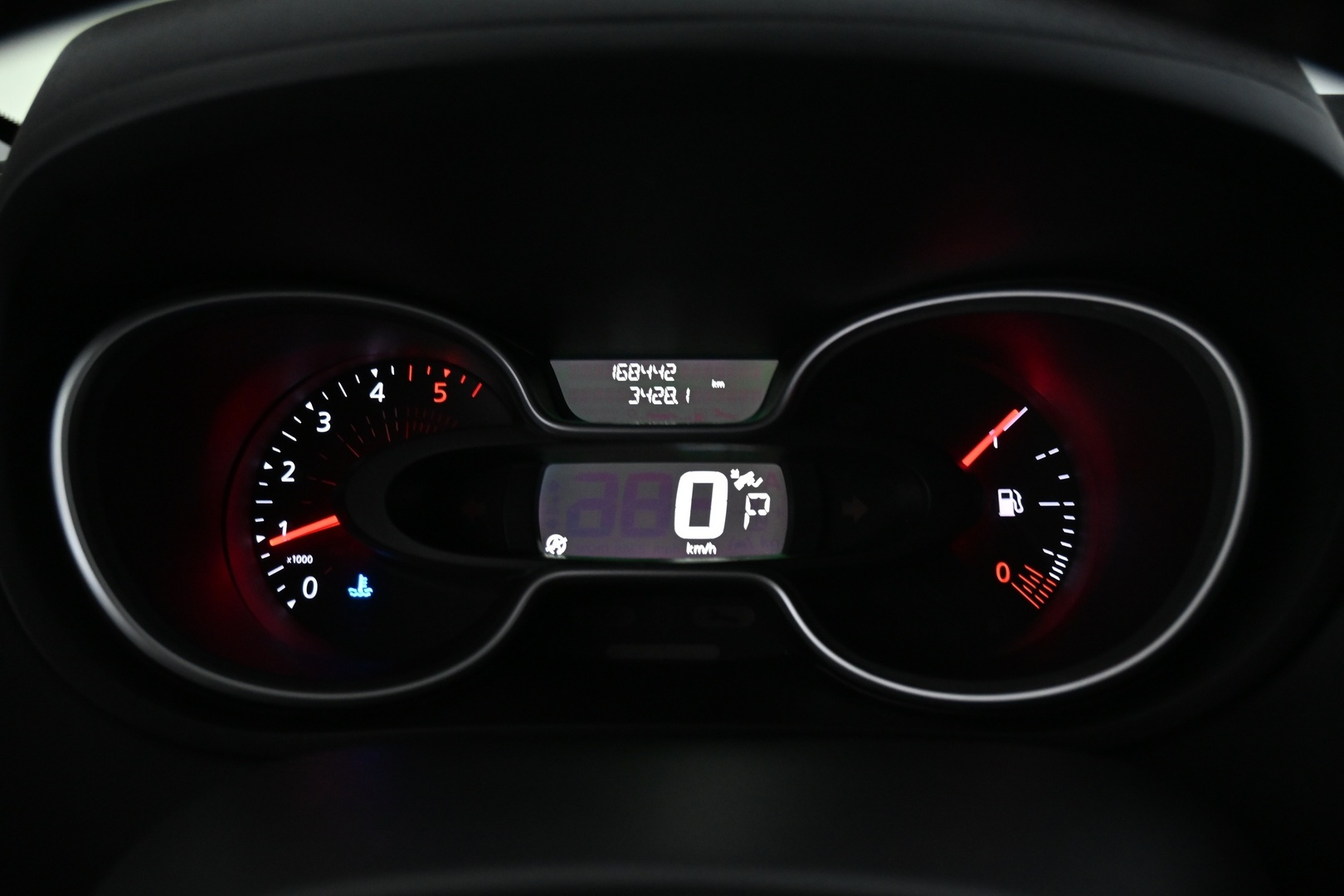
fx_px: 1260
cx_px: 672
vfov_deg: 39.1
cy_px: 448
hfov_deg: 56.1
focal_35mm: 34
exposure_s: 1/40
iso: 2000
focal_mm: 22.5
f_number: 4
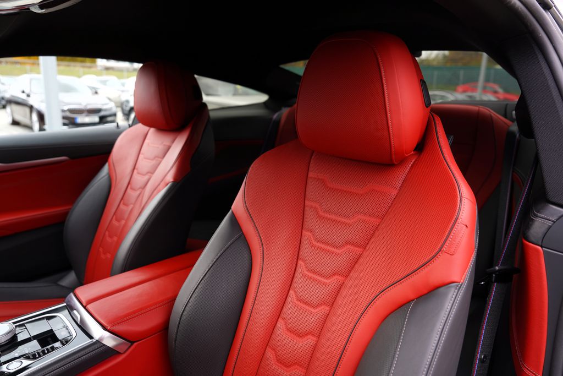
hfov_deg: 73.7
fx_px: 375
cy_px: 188
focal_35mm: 24
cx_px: 282
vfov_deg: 53.1
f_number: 3.5
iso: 100
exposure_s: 1/50
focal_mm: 24
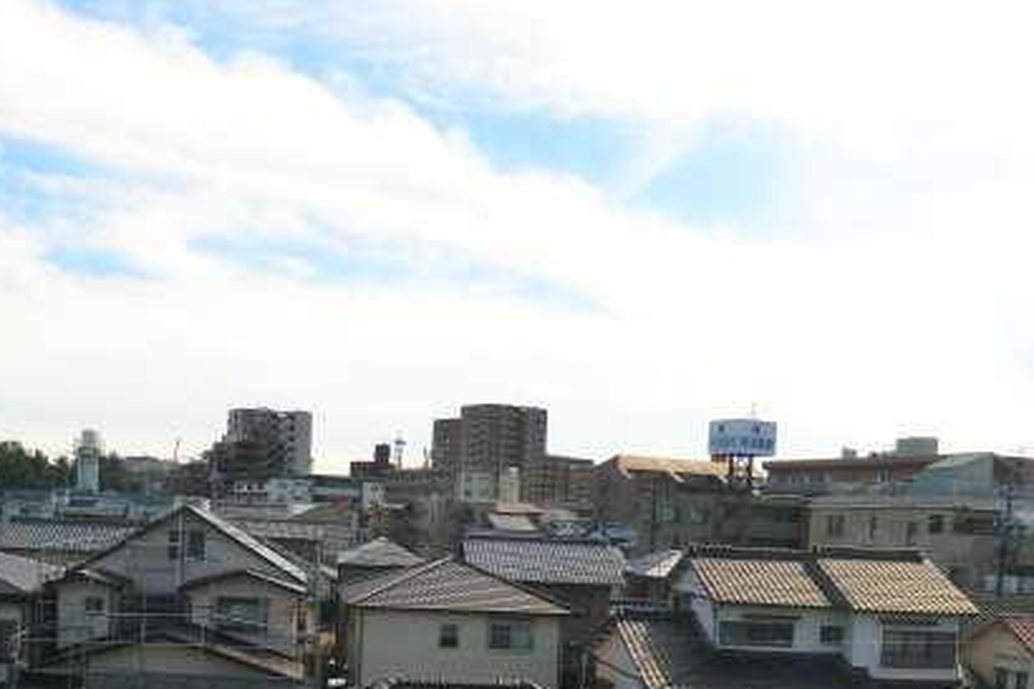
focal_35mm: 39
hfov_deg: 49.1
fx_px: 1120
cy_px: 603
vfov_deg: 32.7
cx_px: 388
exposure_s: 1/1000
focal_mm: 4.3
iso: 80
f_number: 3.2
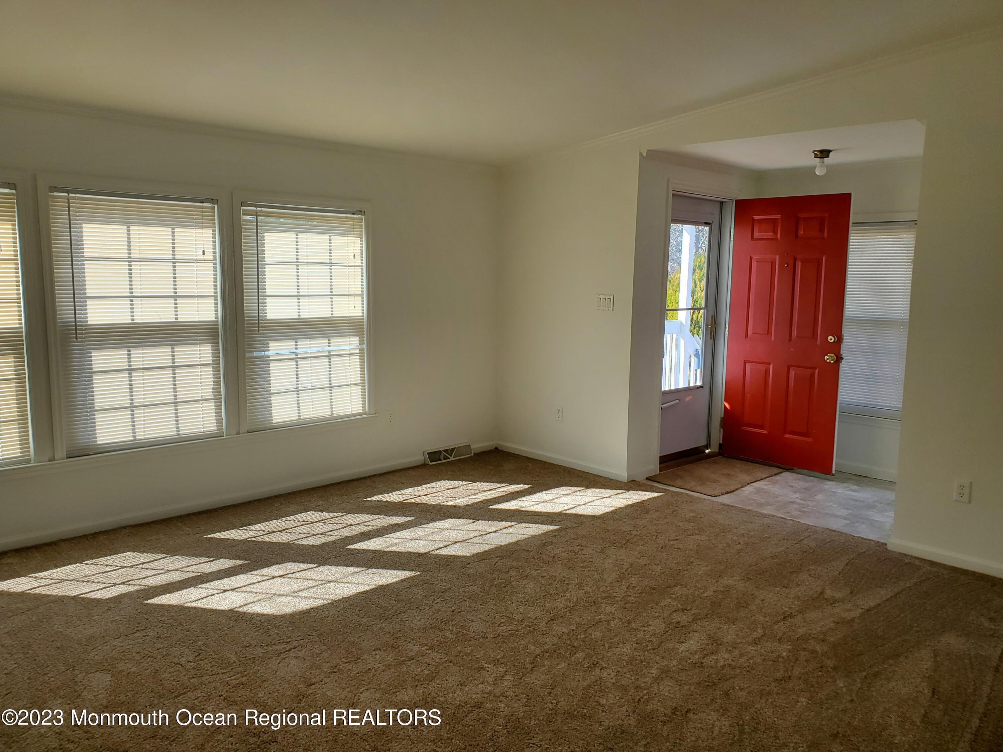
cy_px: 376
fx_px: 753
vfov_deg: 53.1
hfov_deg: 67.3
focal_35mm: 26
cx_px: 502
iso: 50
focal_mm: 4.3
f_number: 2.4
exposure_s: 1/201
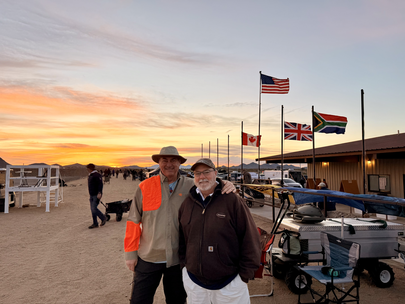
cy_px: 152
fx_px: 281
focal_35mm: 24
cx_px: 202
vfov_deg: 56.8
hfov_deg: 71.6
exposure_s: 1/252
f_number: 1.78
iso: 64
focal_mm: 6.76
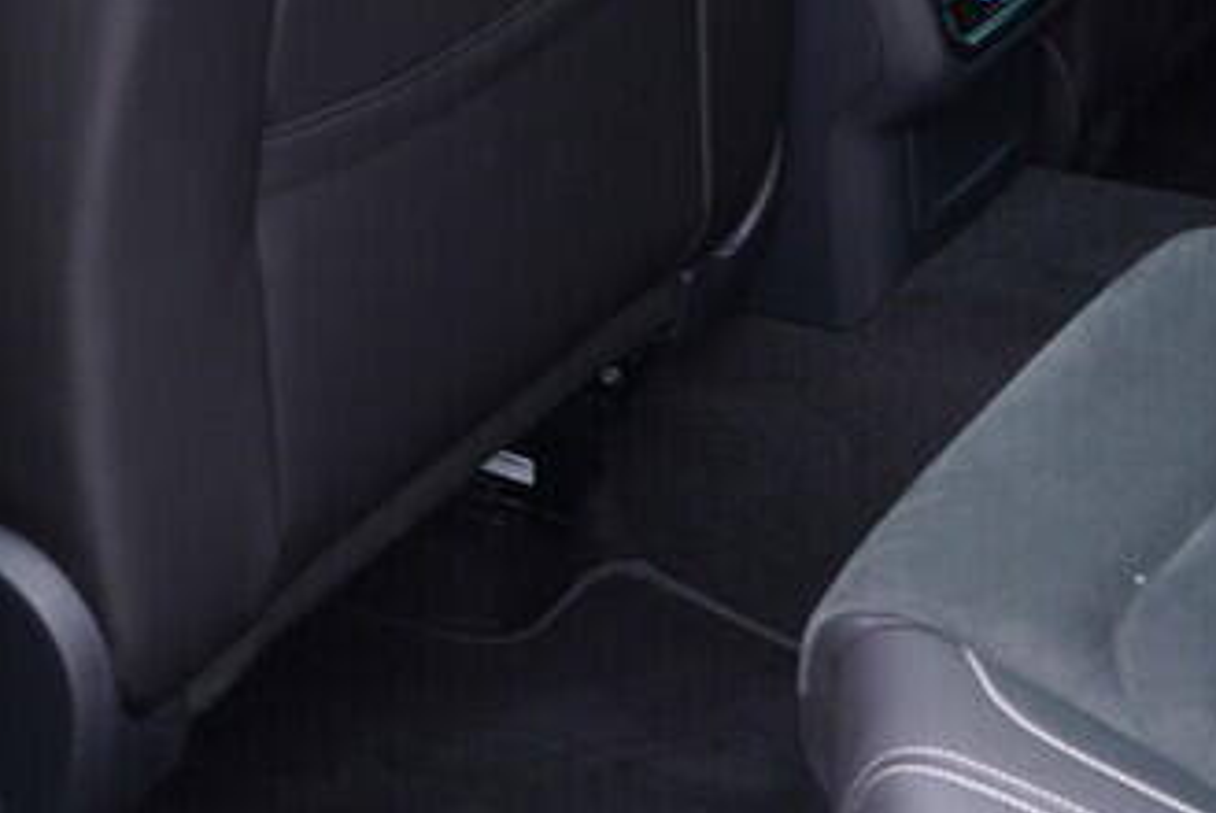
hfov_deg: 17.7
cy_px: -135
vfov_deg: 12.0
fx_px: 3786
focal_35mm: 112
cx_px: 1297
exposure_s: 1/40
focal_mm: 24
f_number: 2.8
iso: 320
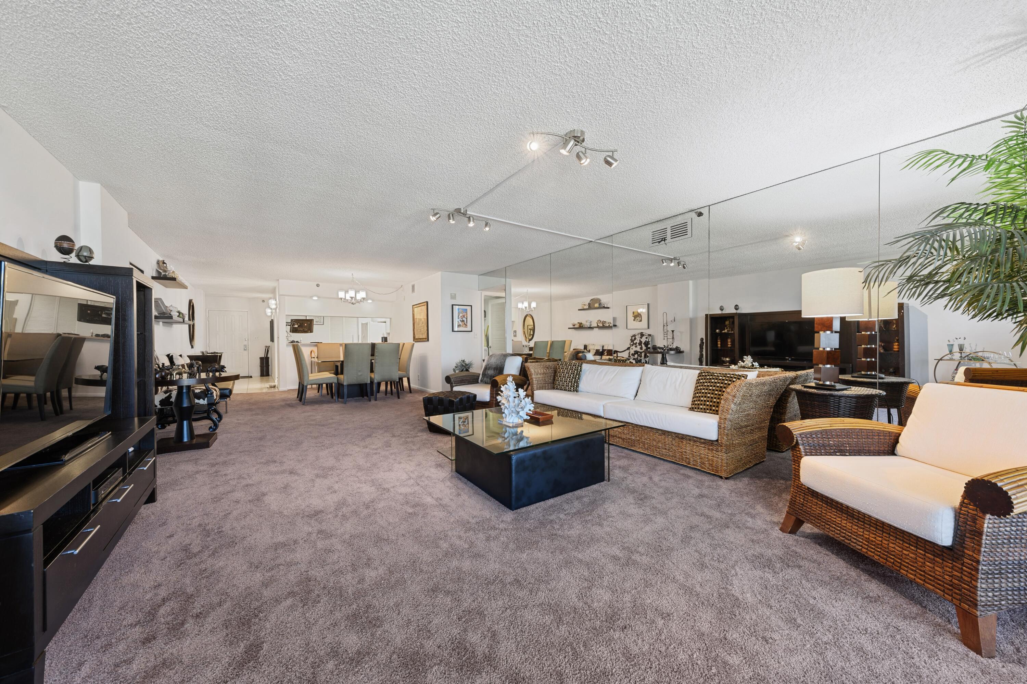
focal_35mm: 13
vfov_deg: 85.3
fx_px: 371
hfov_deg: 108.4
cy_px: 342
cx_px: 514
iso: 100
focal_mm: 13
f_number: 8
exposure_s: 1.3
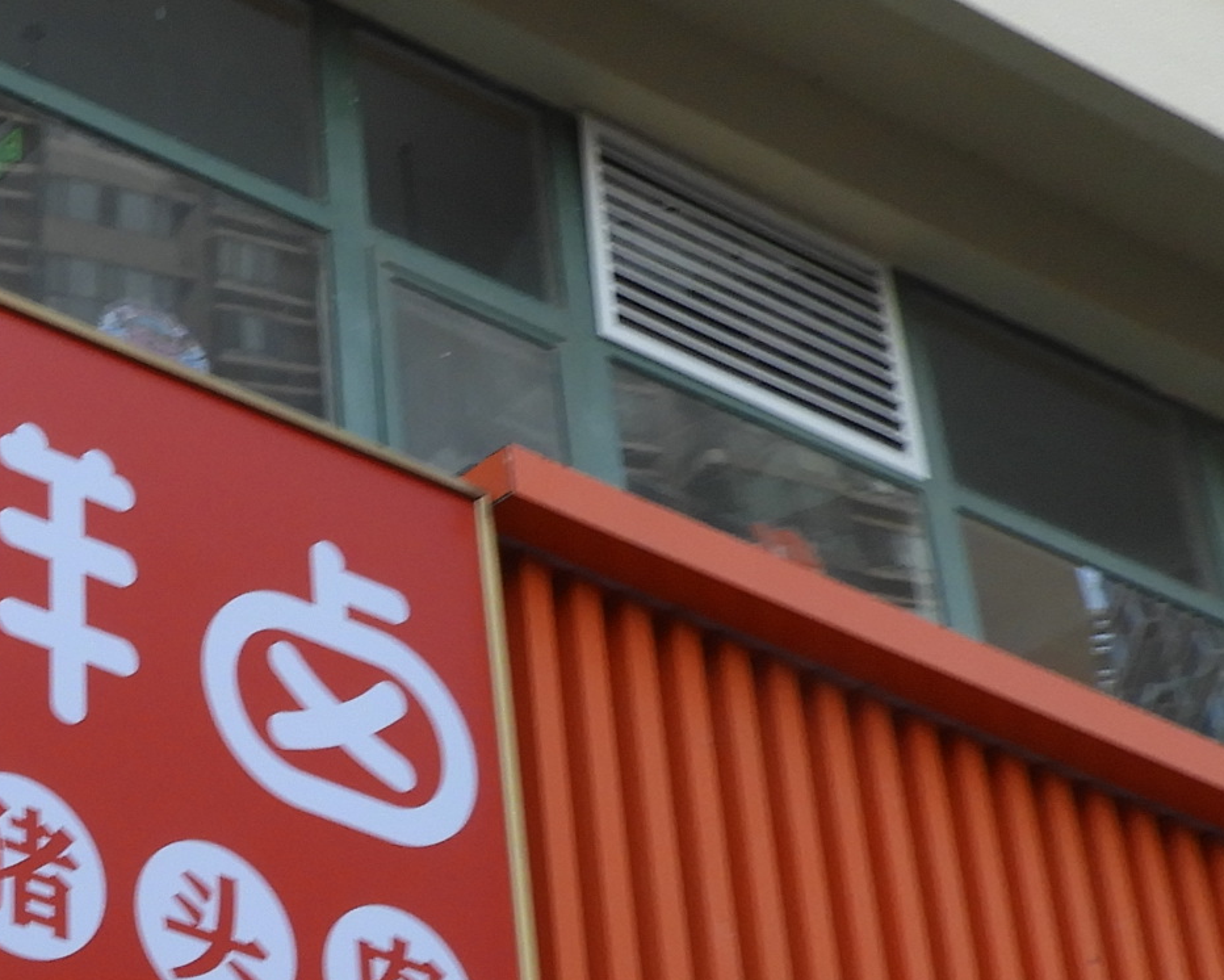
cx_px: -461
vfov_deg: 18.7
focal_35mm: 82
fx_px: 2971
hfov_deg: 20.7
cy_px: 525
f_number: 3.3
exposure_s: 1/80
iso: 100
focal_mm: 4.3
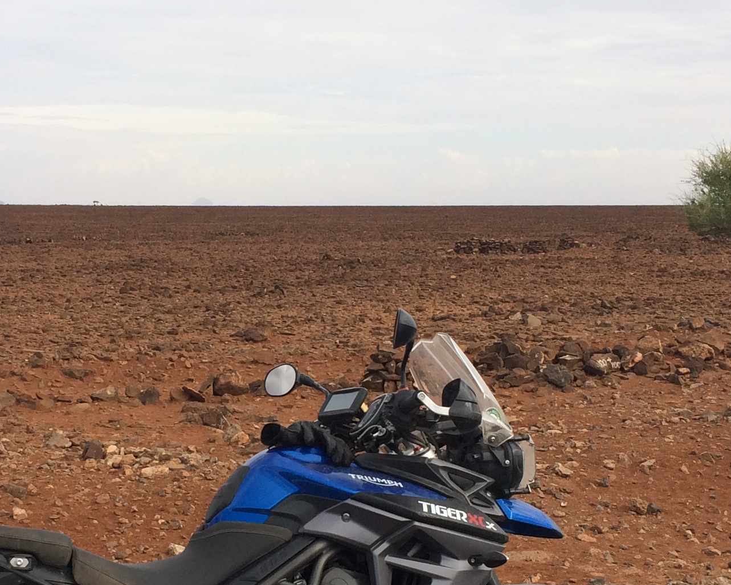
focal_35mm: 72
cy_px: 410
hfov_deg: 26.3
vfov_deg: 21.2
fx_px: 1558
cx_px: 273
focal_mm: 4.15
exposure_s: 1/1172
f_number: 2.2
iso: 32
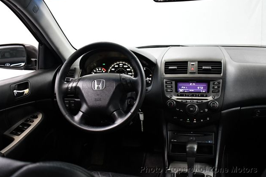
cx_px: 134
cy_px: 86
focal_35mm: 37
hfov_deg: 51.9
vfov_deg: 36.0
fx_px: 274
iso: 3200
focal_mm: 18
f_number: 3.5
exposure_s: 1/125
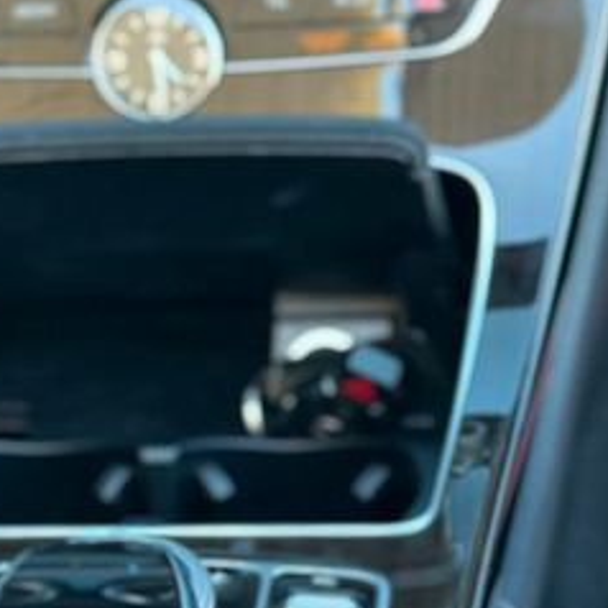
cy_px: 585
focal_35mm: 114
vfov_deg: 15.1
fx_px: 2265
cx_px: 166
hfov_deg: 15.2
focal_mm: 6.86
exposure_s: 1/191
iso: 80
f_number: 1.78
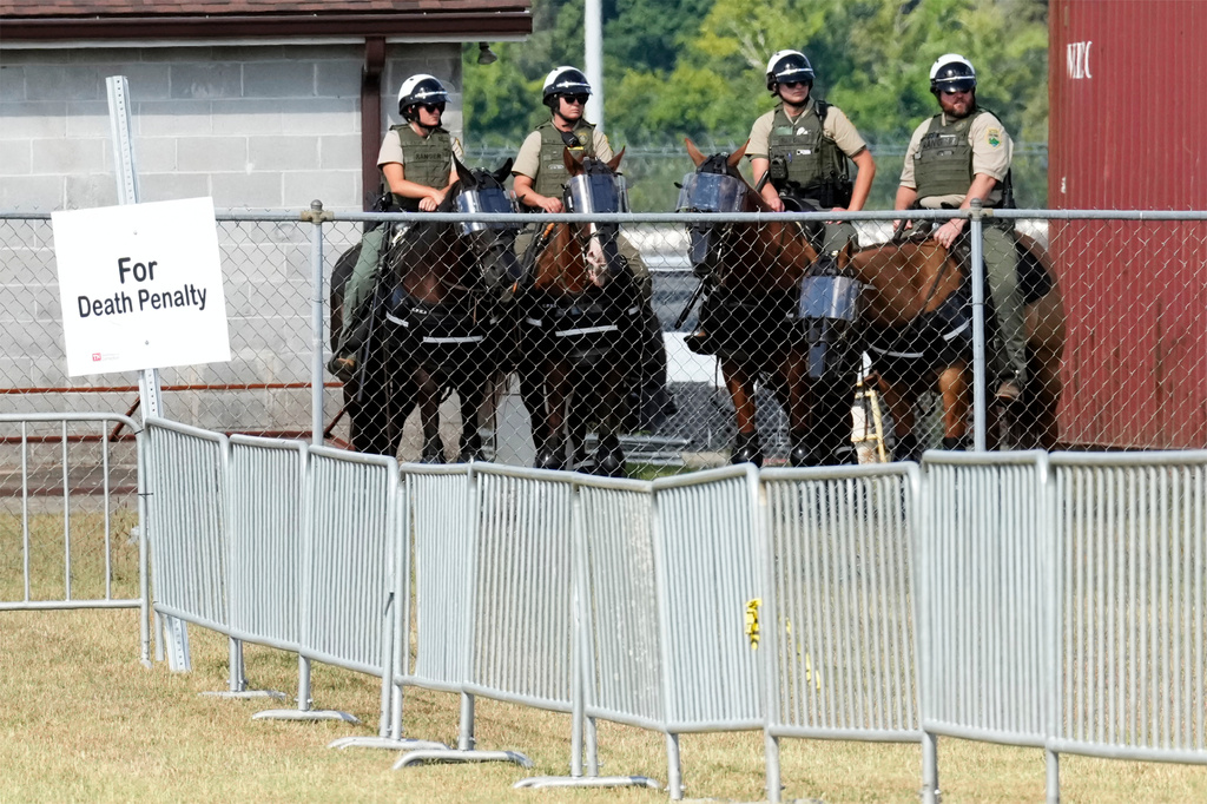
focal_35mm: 300
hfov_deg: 6.9
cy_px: 402
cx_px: 604
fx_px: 10055
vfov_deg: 4.6
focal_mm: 200
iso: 1000
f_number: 7.1
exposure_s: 1/2500
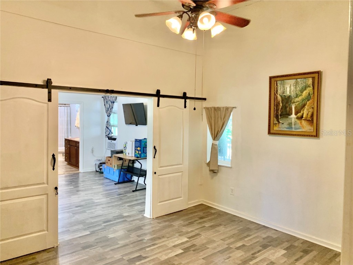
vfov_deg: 53.1
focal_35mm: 26
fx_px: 265
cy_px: 132
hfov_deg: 67.3
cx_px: 176
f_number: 1.8
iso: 250
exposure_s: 1/60
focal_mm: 4.25
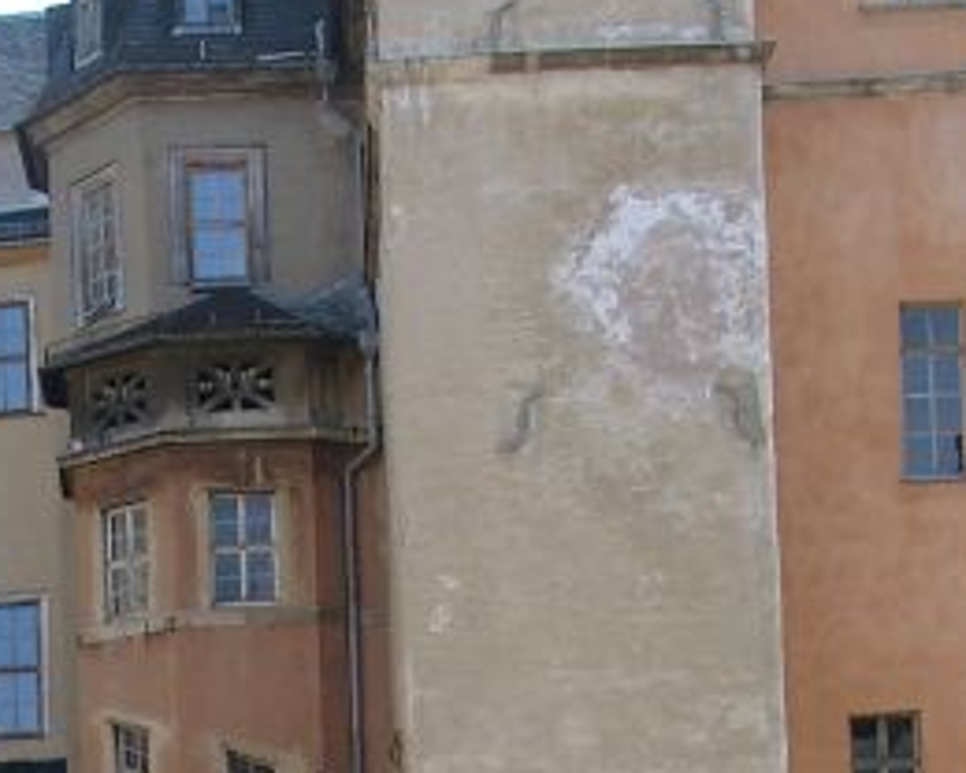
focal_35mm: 126
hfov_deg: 15.1
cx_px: 126
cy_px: 1067
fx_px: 3602
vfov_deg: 11.8
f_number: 4
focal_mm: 8.82
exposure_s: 1/249
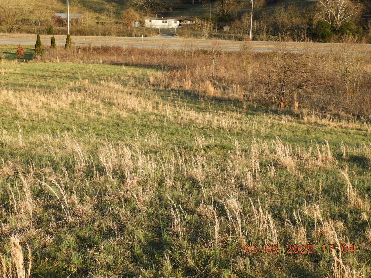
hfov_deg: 34.9
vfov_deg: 26.6
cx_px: 186
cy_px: 139
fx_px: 589
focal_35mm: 55
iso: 100
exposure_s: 1/200
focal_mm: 9.9
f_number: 4
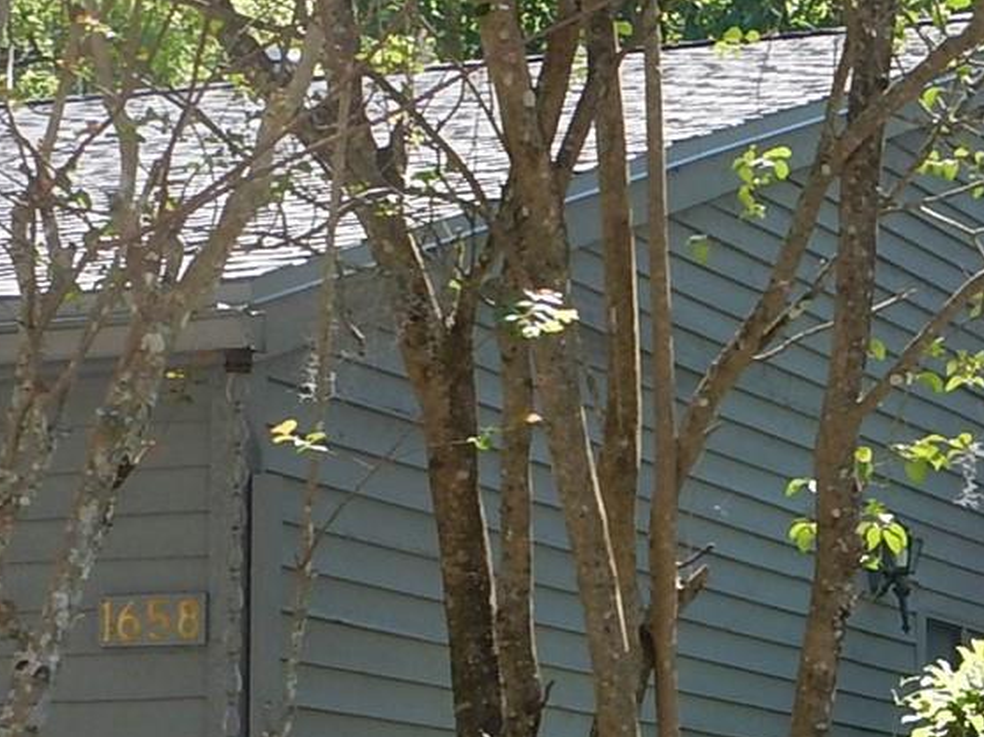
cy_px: 817
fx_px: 3920
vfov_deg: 10.6
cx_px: 933
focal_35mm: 138
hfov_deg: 14.1
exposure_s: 1/200
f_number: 4.3
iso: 125
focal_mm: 8.5
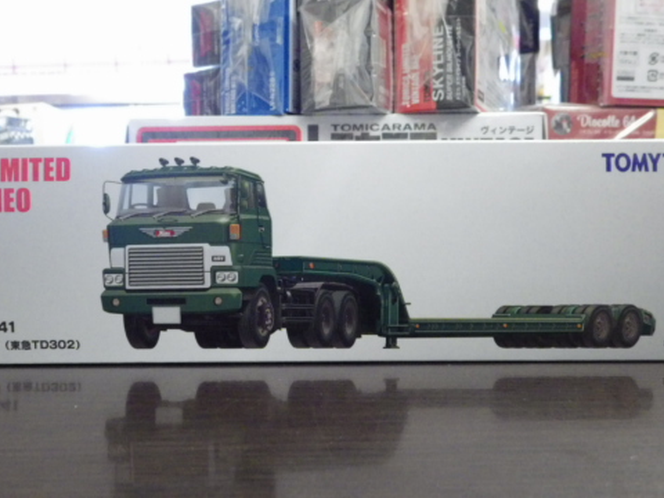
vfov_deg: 39.6
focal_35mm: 36
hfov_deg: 51.2
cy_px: 277
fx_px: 691
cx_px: 295
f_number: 3.2
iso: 800
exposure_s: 1/45
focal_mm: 4.9
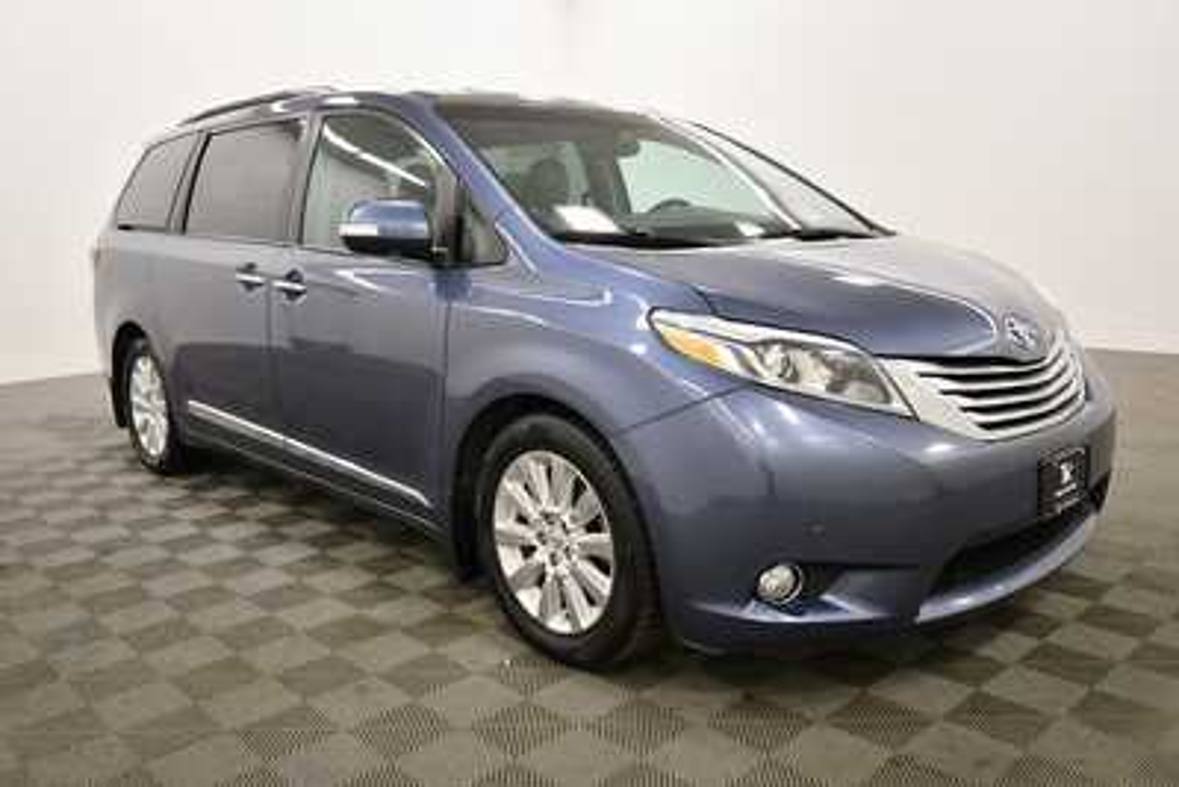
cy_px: 394
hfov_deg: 61.9
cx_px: 590
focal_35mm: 30
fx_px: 983
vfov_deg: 43.6
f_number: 5.6
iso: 1100
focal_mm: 20
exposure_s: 1/125
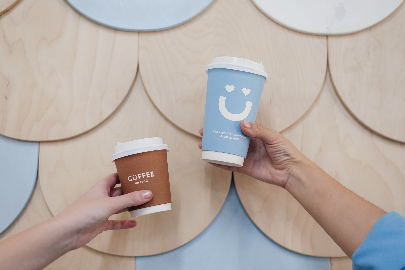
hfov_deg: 39.6
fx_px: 563
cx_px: 202
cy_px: 135
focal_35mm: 50
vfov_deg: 27.0
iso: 1600
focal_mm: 50
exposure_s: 1/400
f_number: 2.5
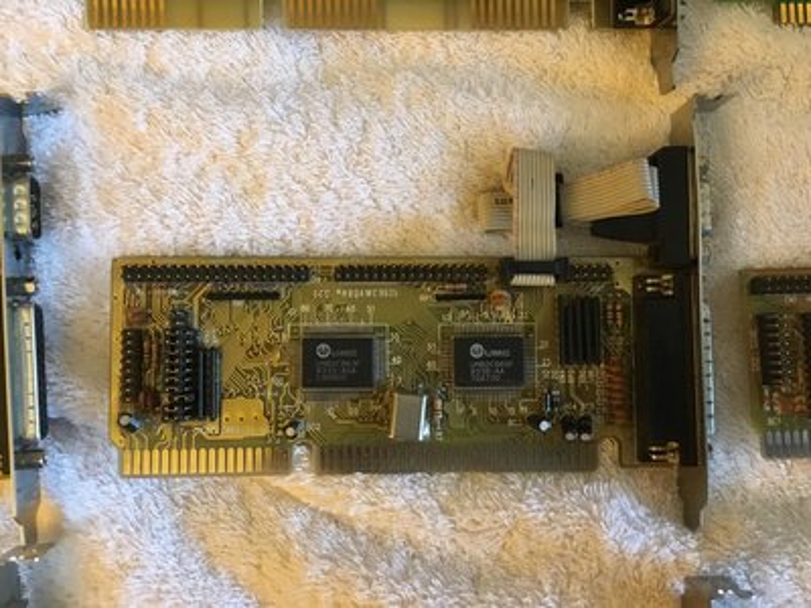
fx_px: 726
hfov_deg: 58.4
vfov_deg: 45.4
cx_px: 406
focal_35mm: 31
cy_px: 304
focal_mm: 3.3
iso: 200
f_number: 2.4
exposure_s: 1/25
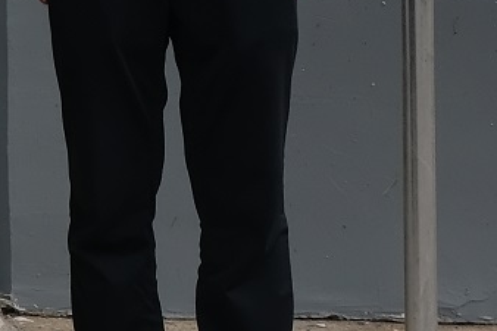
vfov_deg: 4.5
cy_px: -466
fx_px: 4084
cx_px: -979
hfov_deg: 6.4
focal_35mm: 296
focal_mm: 26.5
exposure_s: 1/1000
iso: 320
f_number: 5.6
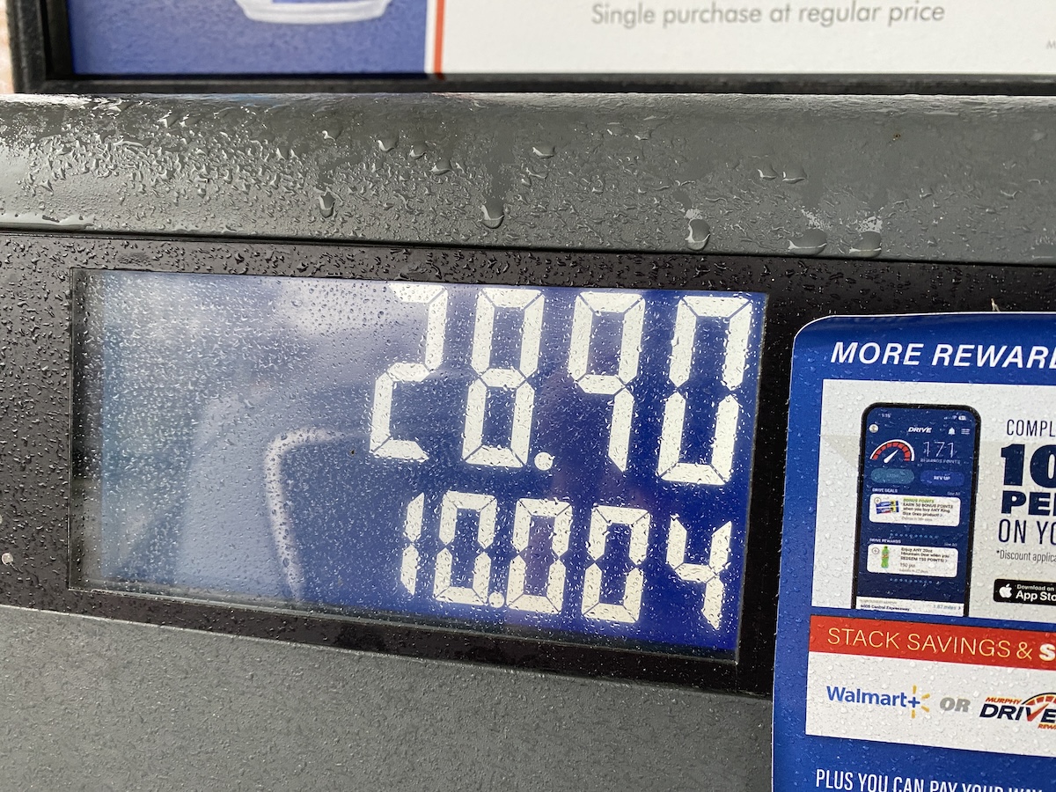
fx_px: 793
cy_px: 396
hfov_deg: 67.3
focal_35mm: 26
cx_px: 528
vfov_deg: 53.1
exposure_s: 1/72
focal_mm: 4.25
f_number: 1.8
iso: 125
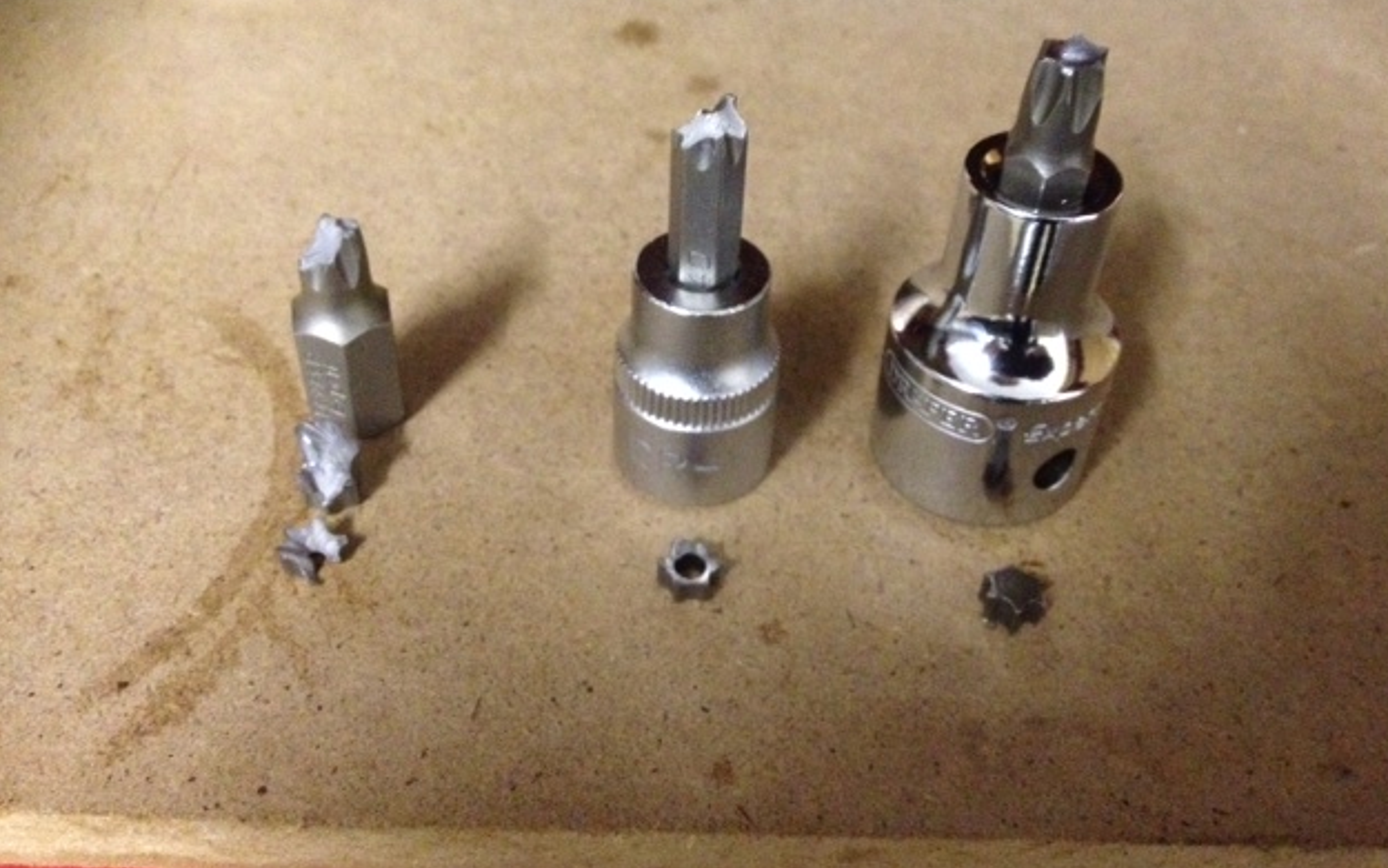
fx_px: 1438
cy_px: 375
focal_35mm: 38
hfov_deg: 51.5
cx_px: 706
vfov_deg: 33.6
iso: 800
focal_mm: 4.28
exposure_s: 1/15
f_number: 2.4
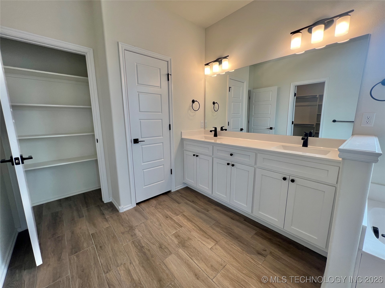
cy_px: 144
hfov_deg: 106.2
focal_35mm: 13
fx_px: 145
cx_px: 192
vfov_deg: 89.9
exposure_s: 1/120
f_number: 1.8
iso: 50
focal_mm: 1.57
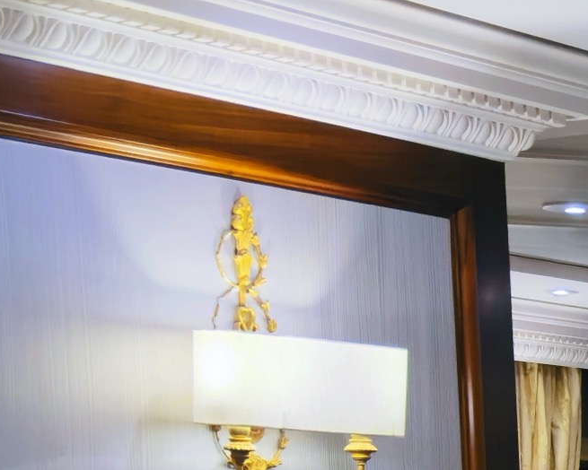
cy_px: 821
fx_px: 2489
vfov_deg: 10.2
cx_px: 1556
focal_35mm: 143
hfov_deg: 10.8
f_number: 1.8
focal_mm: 6.86
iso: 640
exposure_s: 1/40
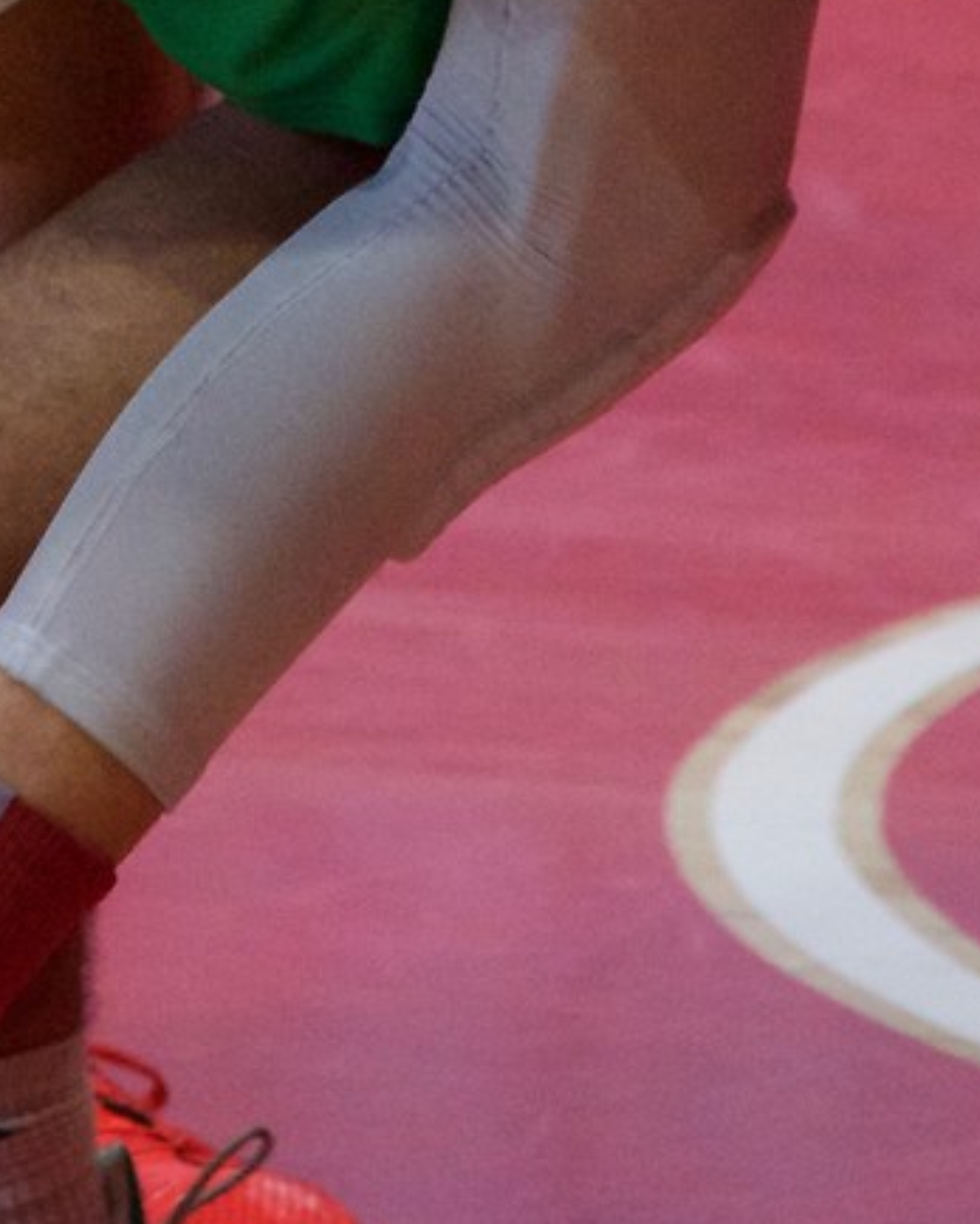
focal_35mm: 624
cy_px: -989
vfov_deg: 3.1
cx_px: 256
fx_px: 22599
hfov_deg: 2.5
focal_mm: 120
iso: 6400
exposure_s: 1/800
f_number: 4
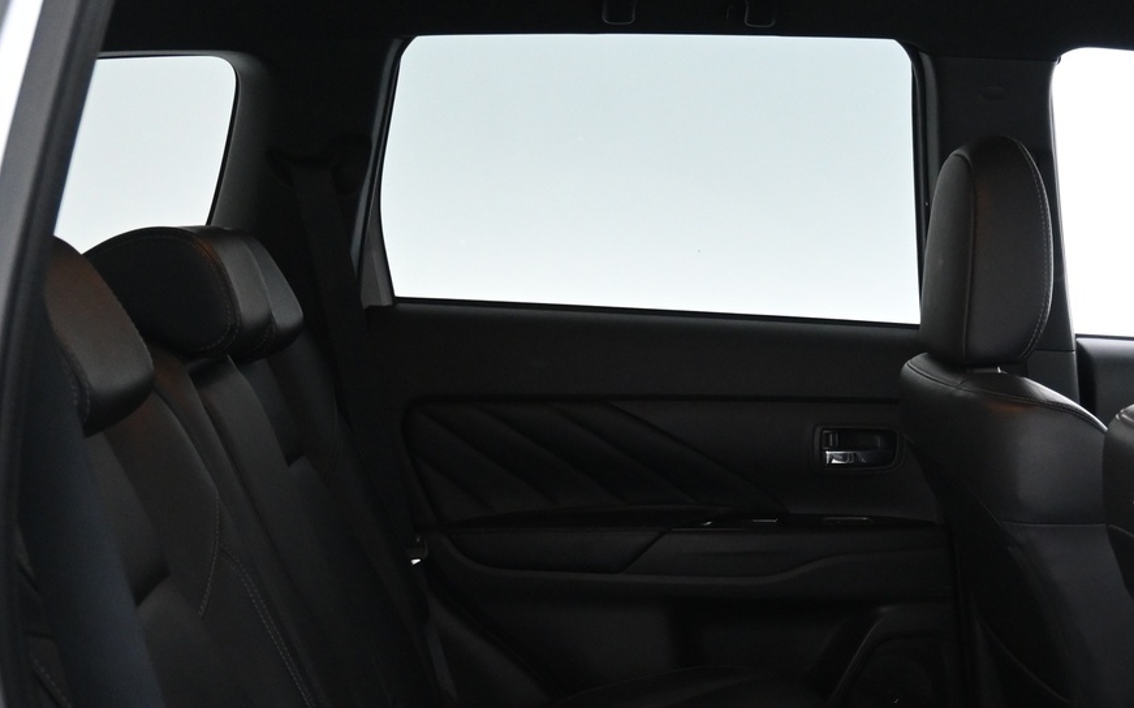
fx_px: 1714
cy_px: 659
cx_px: 828
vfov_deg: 22.7
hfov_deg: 35.9
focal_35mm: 55
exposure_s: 1/30
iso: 2000
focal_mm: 19.5
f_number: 3.8
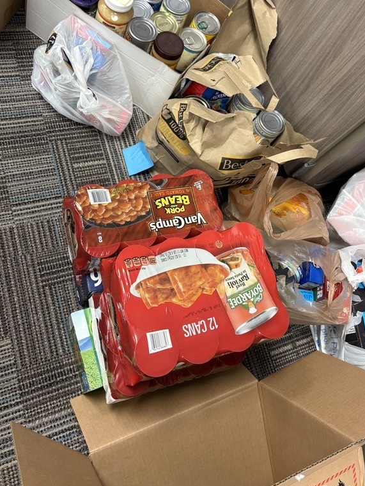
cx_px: 215
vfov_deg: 51.9
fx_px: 492
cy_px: 174
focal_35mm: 35
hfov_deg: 40.6
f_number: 1.6
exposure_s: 1/60
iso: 125
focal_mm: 5.96
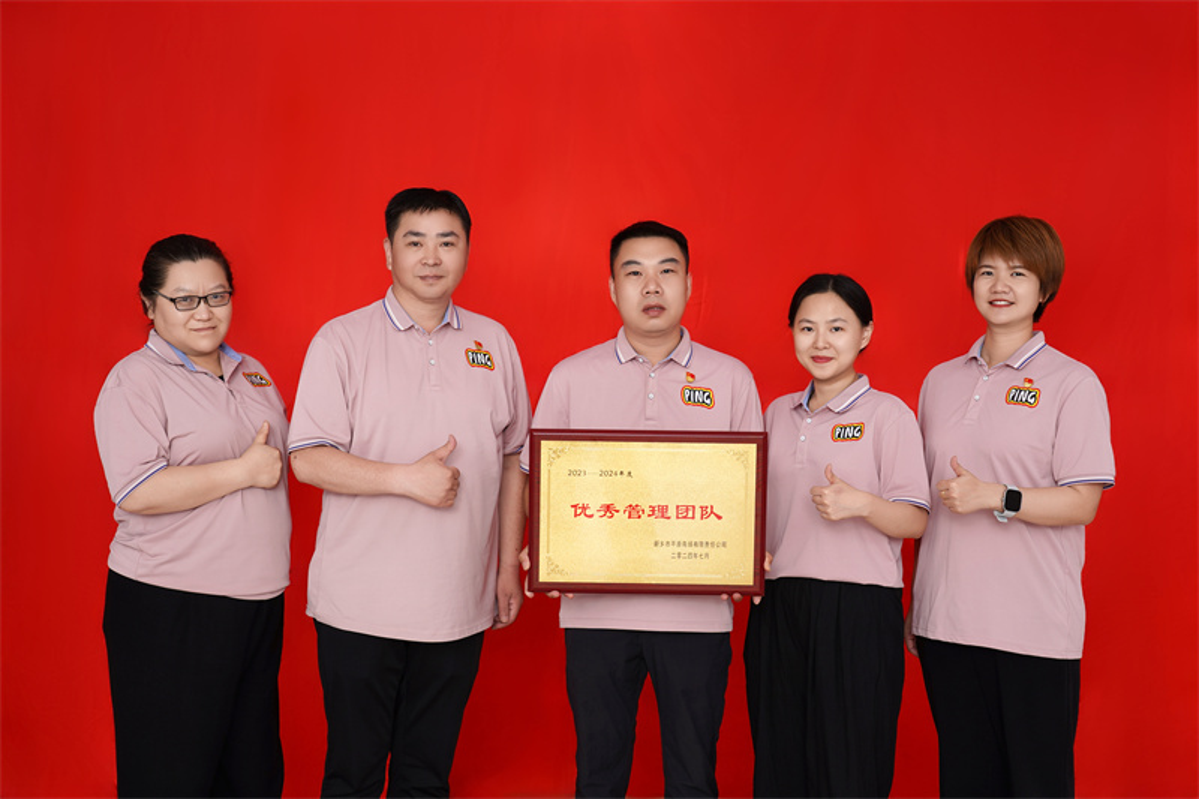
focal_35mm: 48
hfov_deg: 41.1
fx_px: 1598
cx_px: 600
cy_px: 400
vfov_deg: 28.1
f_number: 11
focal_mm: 48
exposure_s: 1/160
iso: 100
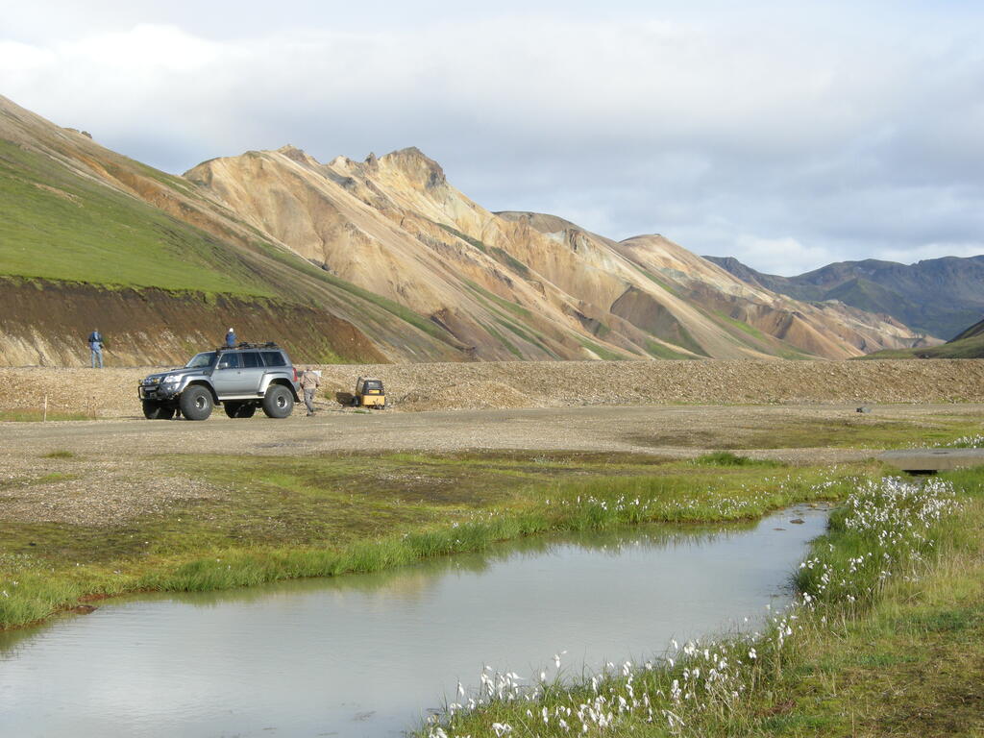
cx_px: 492
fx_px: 1706
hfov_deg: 32.2
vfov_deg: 24.4
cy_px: 369
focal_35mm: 60
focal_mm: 12.9
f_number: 5.5
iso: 100
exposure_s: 1/276
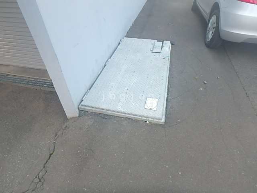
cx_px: 128
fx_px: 156
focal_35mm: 21
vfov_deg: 63.4
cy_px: 96
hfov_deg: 79.0
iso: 125
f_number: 3.5
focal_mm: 3.7
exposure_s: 1/80
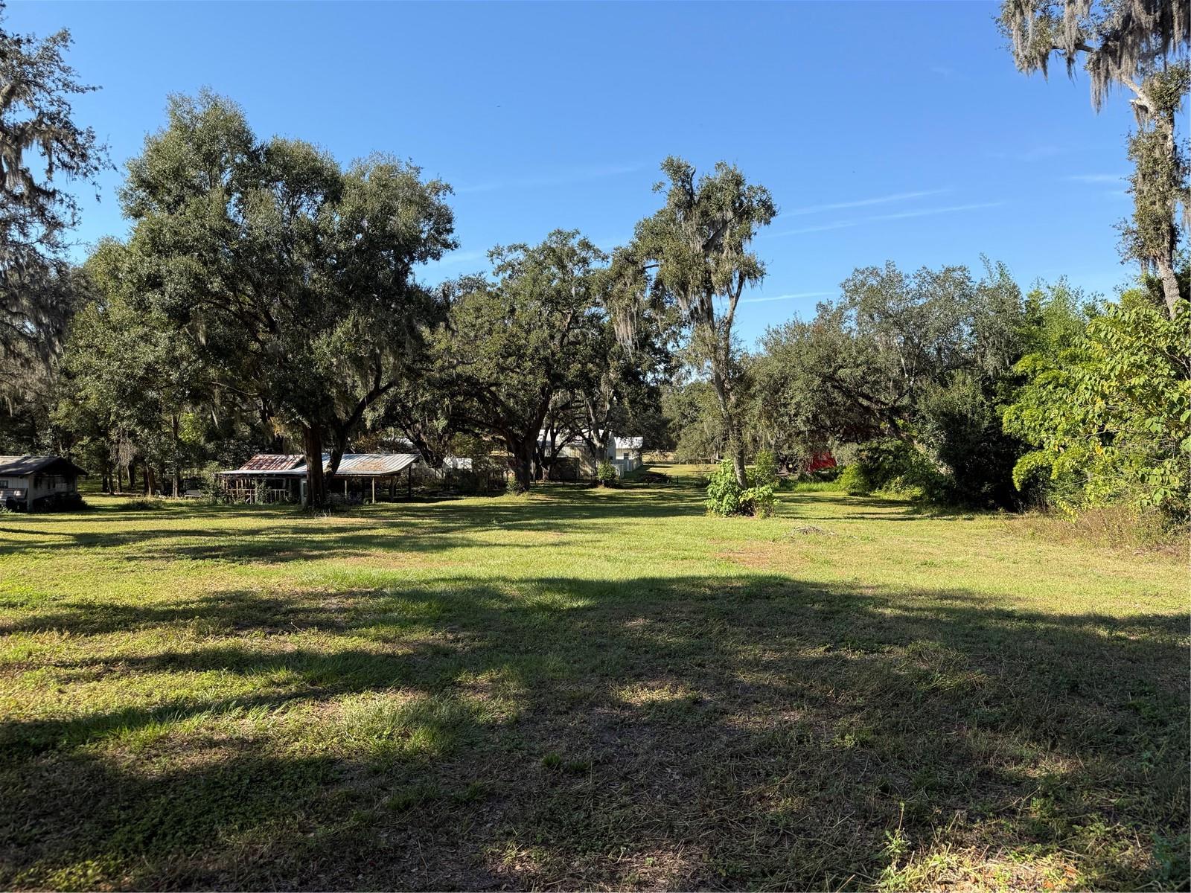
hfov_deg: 71.6
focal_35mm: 24
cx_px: 596
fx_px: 826
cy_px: 446
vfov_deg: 56.8
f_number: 1.78
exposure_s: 1/2053
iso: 80
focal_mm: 6.76
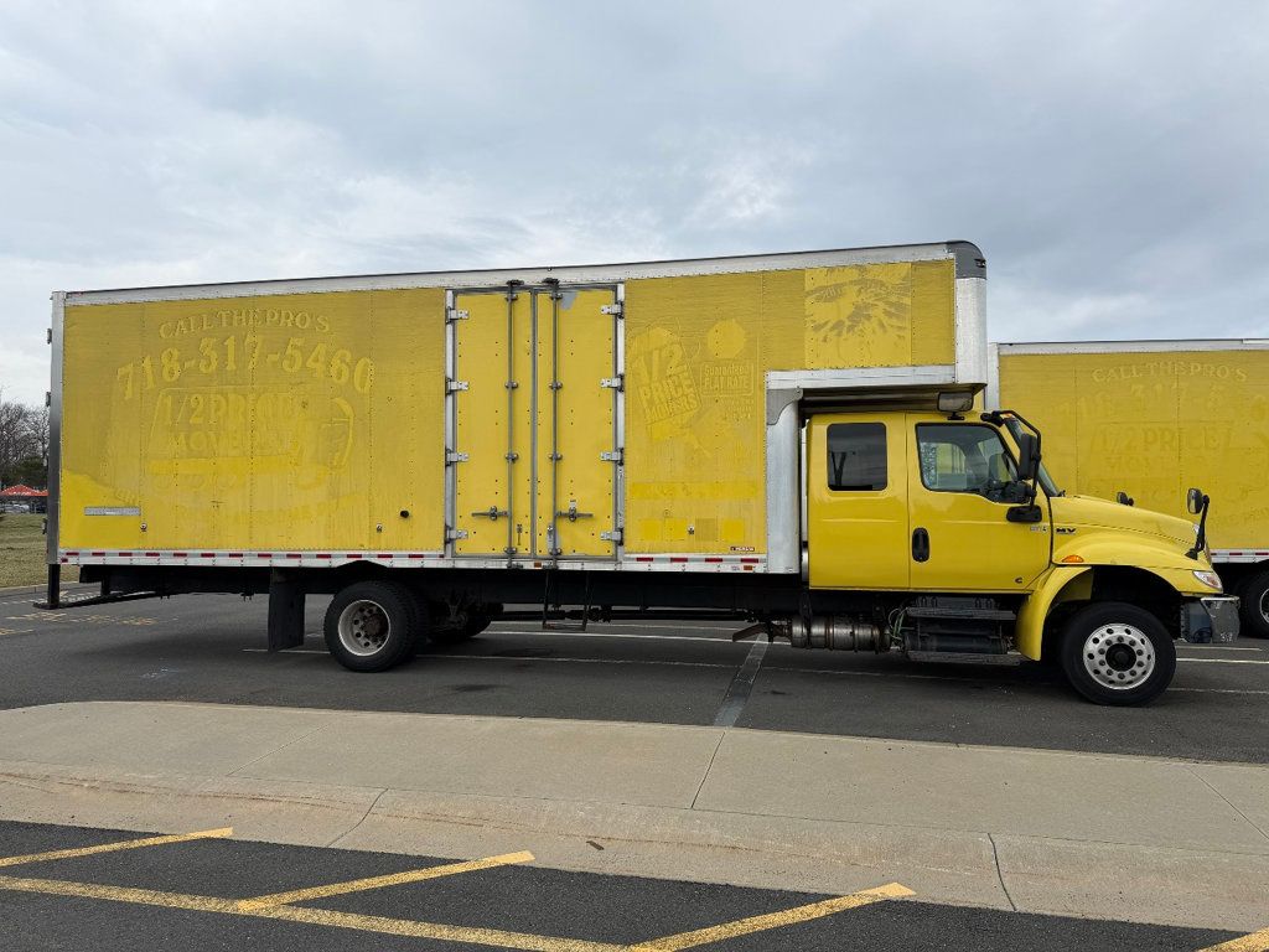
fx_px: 880
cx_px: 634
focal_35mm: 24
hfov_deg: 71.6
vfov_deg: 56.8
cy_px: 476
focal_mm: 6.76
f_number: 1.78
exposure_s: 1/4167
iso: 80
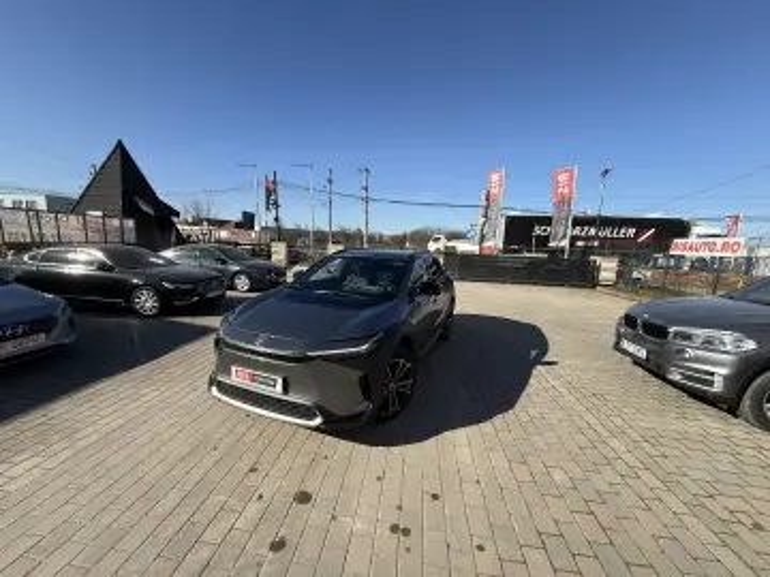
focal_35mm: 14
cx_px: 385
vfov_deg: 85.7
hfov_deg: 102.1
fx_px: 311
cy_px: 288
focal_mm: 2.22
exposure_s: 1/2410
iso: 50
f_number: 2.2
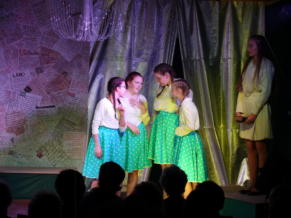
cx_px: 146
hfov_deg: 19.8
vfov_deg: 14.9
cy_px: 109
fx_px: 832
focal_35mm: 99
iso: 100
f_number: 3.2
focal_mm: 21
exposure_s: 1/30
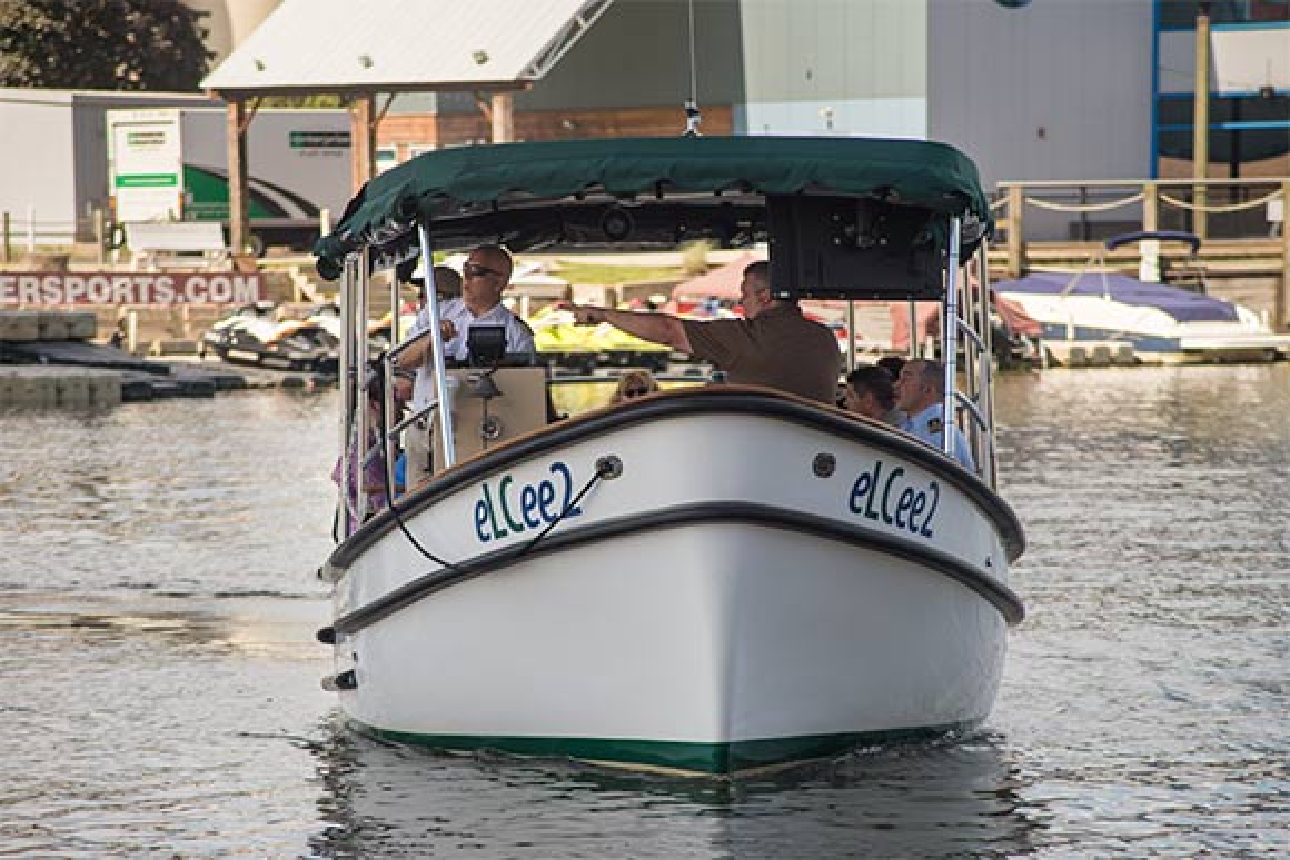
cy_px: 430
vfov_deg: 8.1
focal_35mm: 170
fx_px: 6093
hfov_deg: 12.1
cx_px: 645
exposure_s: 1/1500
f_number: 5.6
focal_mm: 170
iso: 200
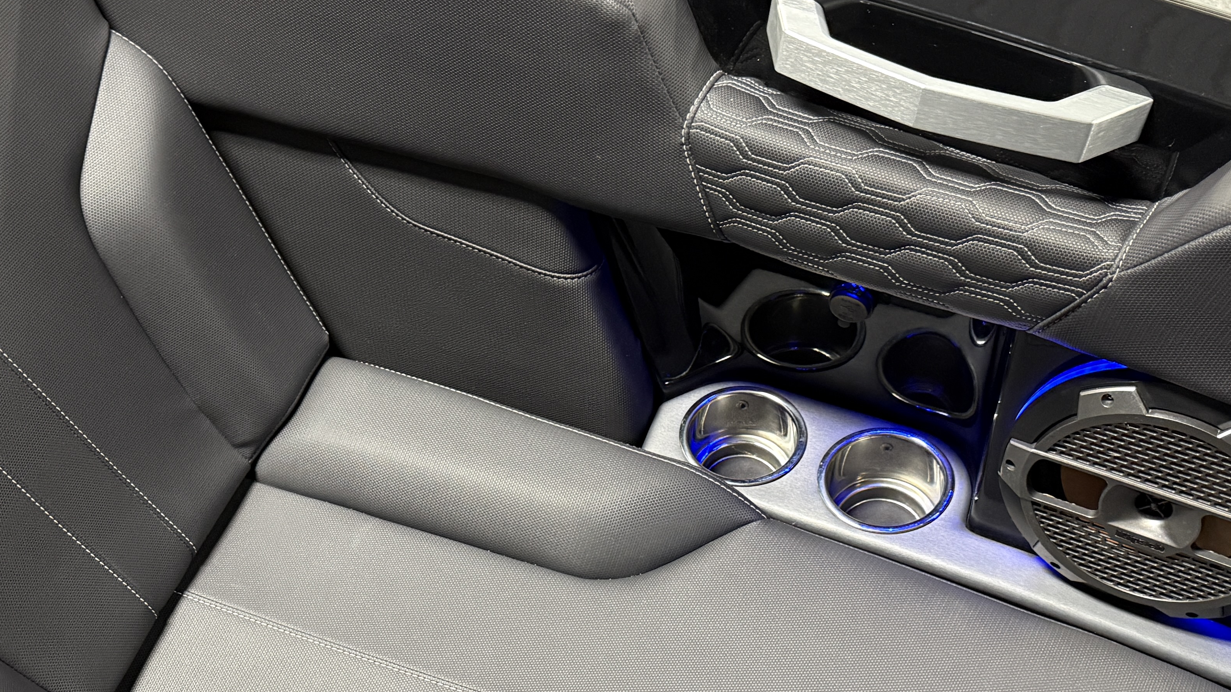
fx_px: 1534
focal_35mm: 47
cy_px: 468
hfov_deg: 43.1
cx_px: 408
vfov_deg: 25.3
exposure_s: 1/60
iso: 640
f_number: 1.78
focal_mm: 6.76
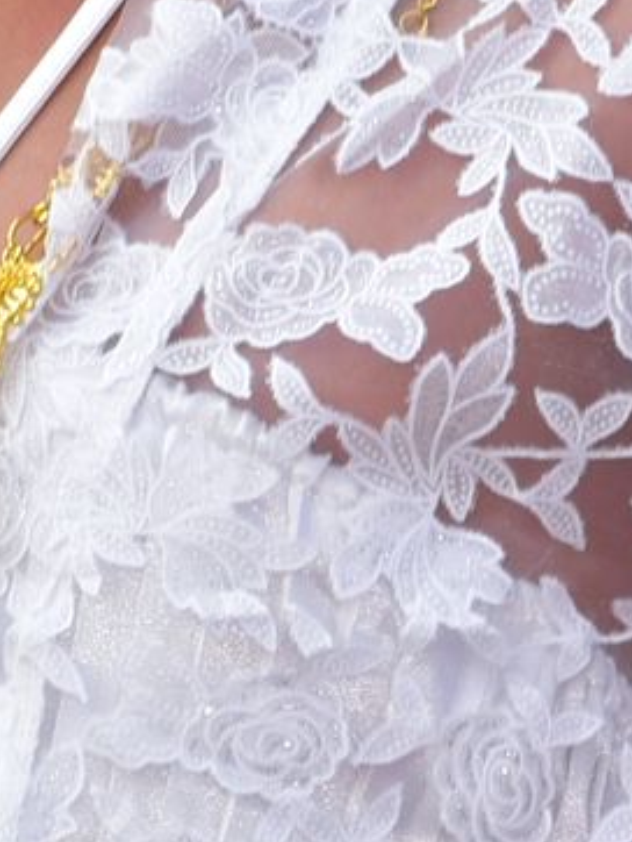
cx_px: -14
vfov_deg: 1.0
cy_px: 129
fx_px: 48435
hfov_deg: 0.7
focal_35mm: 1992
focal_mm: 300
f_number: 6.3
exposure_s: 1/200
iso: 125
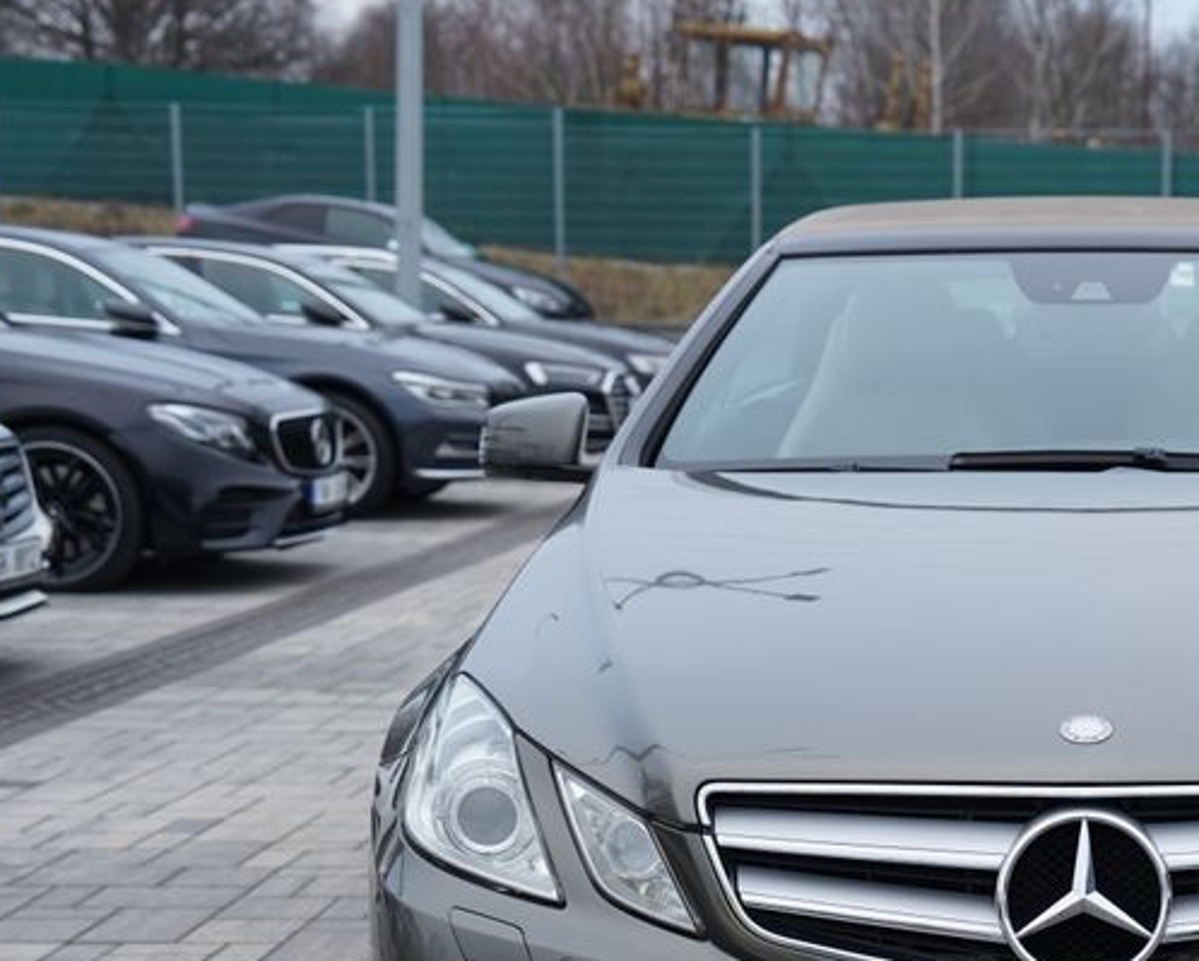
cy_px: 757
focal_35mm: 81
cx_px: 1091
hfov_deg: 22.9
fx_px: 2876
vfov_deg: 18.8
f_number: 4
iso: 640
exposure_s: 1/160
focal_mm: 42
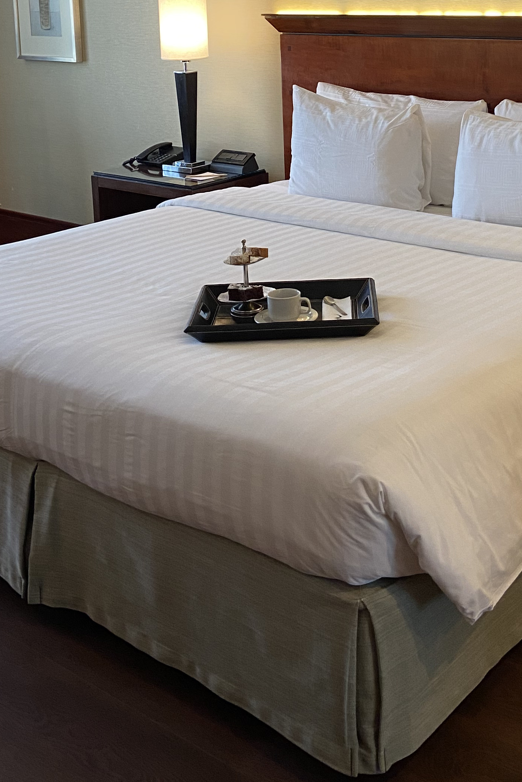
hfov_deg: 25.9
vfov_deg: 36.1
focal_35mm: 52
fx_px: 1131
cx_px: 346
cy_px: 92
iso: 125
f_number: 1.8
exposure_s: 1/50
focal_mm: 4.25
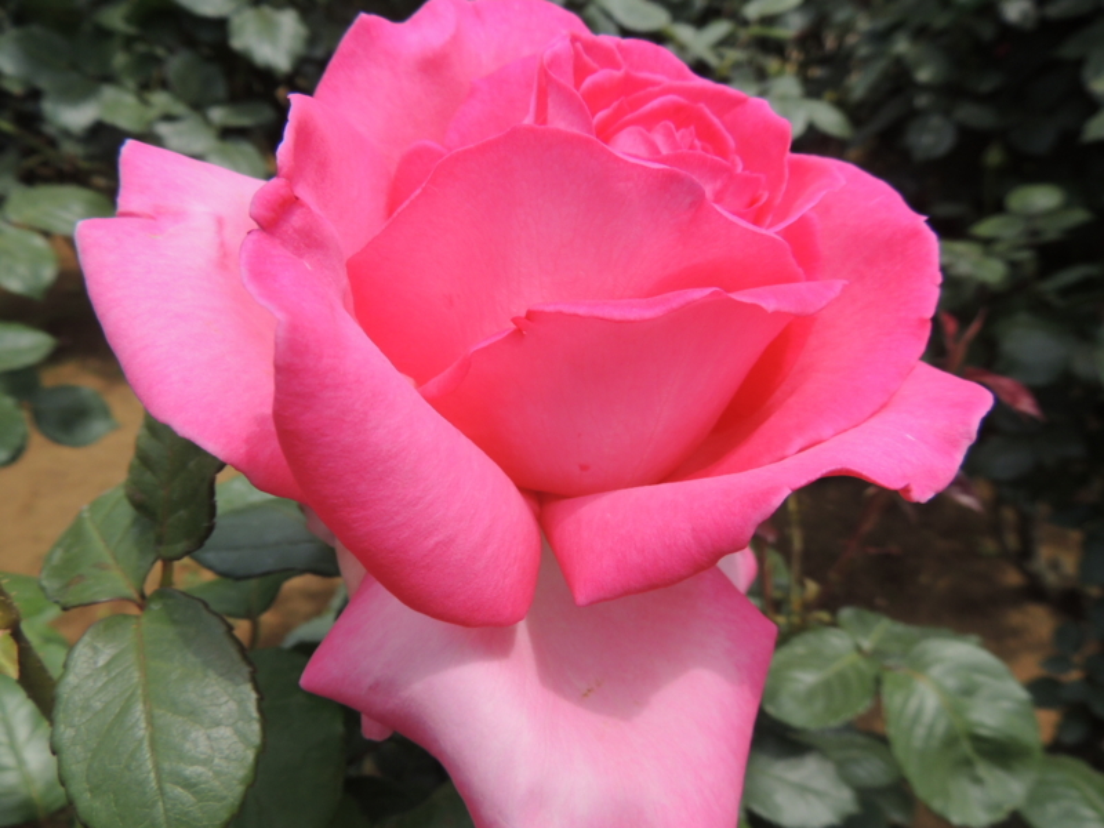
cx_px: 552
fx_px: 765
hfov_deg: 71.6
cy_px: 414
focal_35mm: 24
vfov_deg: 56.8
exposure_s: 1/1250
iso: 100
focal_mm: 4.3
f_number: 3.3
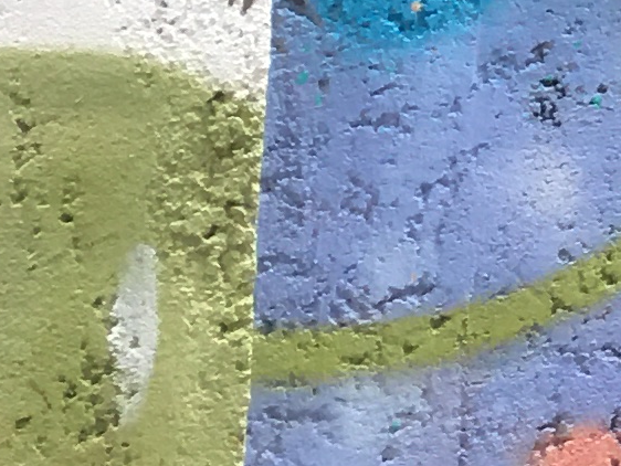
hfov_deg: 7.9
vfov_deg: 7.1
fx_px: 3733
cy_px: 202
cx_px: 2019
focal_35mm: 208
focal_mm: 4.15
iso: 32
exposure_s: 1/60
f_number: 2.2
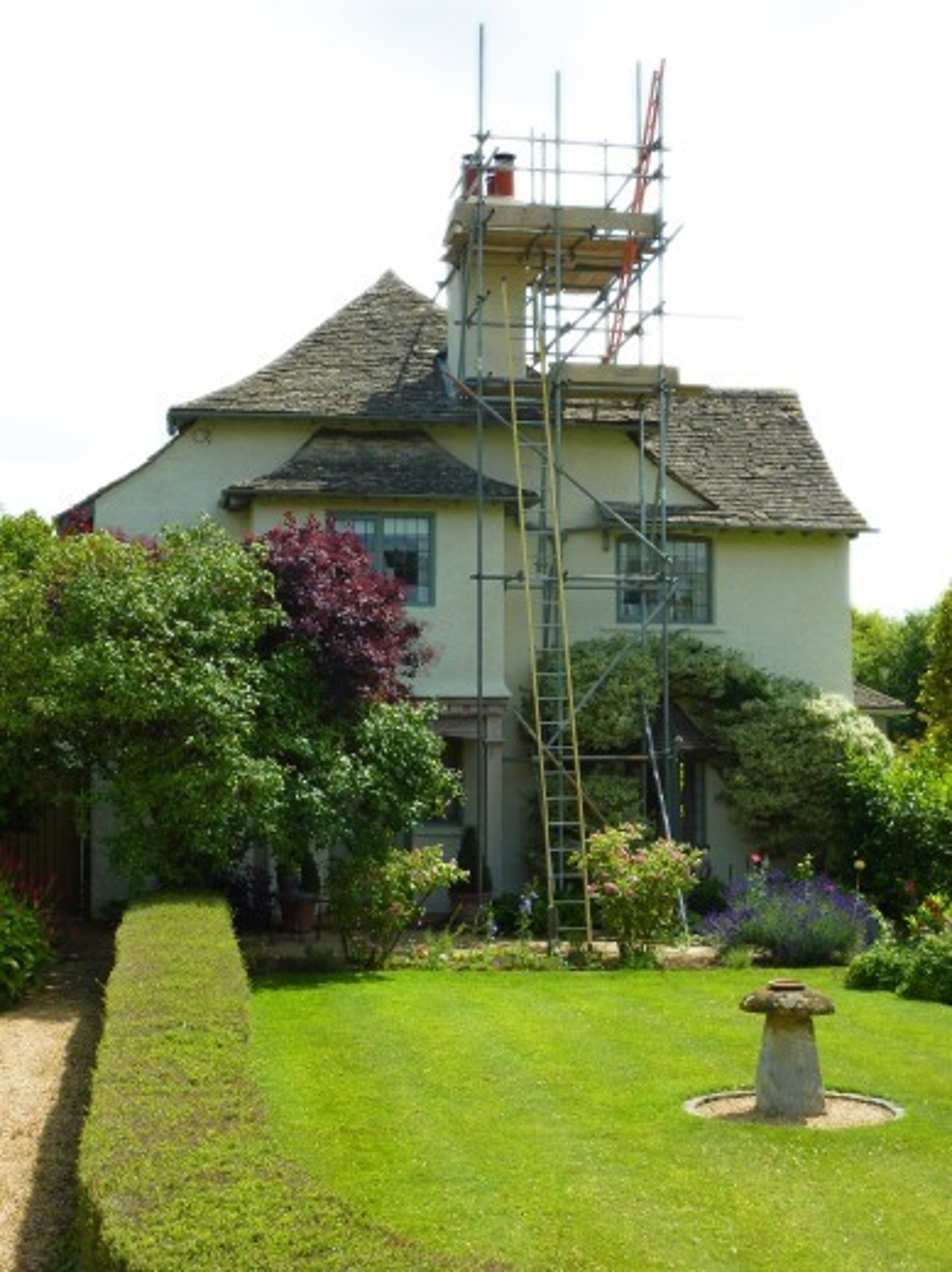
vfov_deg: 39.7
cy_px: 636
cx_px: 476
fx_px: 1763
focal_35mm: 48
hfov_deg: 30.2
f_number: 4
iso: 80
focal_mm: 7.9
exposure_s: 1/400
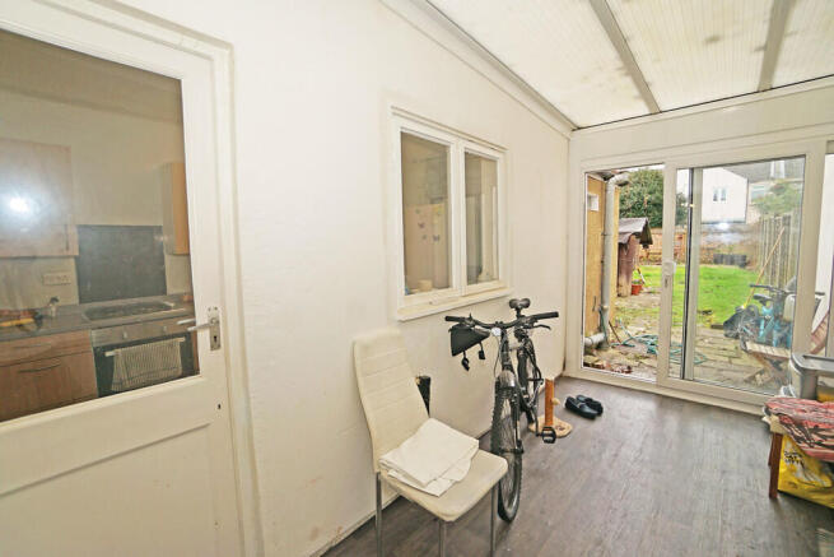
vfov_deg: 77.4
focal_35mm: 15
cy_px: 278
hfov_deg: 100.4
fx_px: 348
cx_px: 417
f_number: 4
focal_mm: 10
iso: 160
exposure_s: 1/160
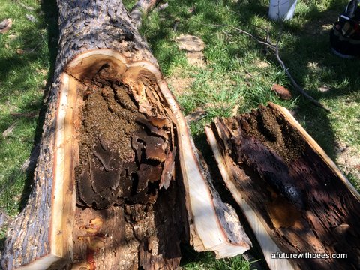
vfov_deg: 48.2
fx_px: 302
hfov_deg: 61.7
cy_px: 135
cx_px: 180
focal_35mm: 29
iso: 32
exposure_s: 1/1276
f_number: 2.2
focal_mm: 4.15
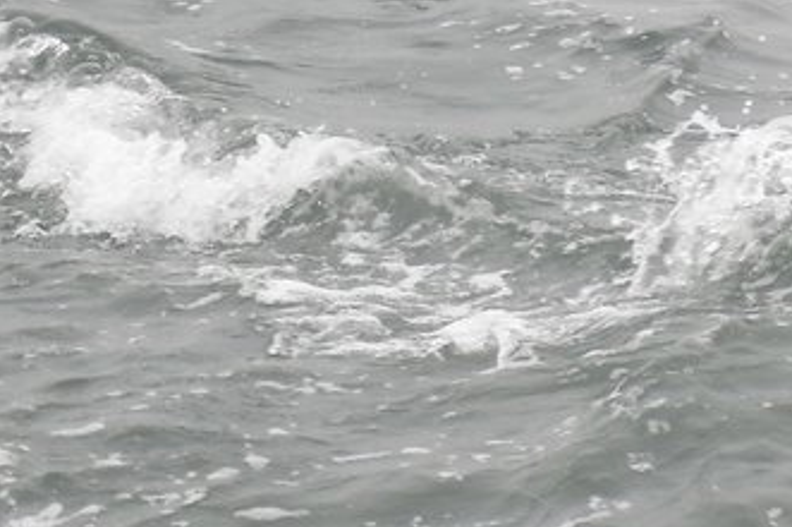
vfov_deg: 3.8
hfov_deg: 5.6
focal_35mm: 364
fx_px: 8000
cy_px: 680
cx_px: 1065
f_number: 5.2
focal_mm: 18.6
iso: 100
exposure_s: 1/250
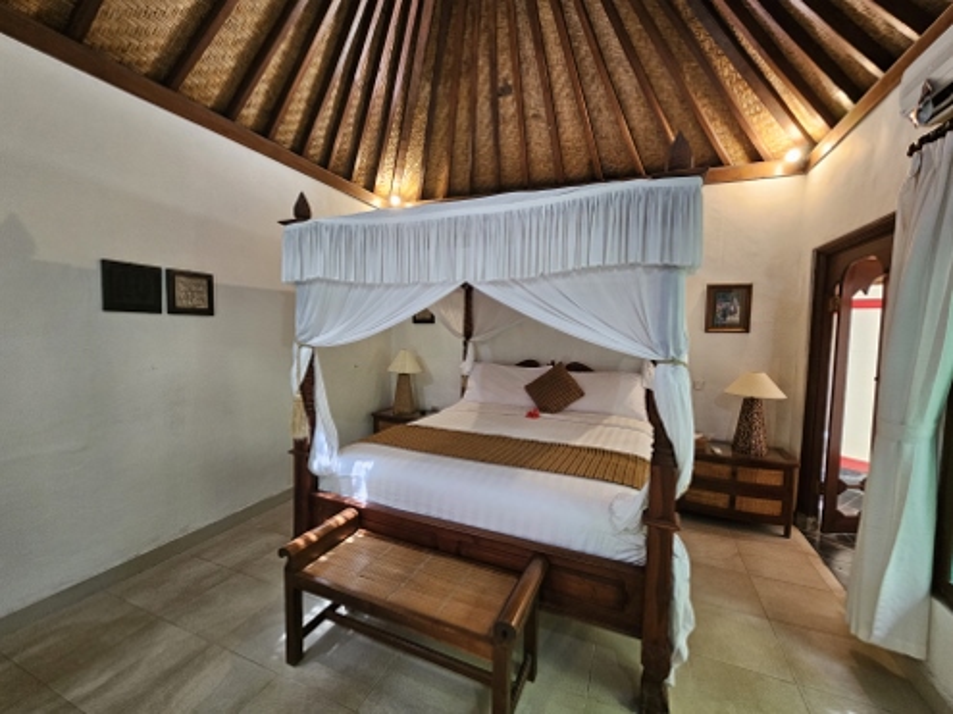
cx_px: 476
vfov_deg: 89.9
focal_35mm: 13
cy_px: 357
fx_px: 358
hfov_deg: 106.2
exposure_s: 1/33
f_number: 2.2
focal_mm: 2.2
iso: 320
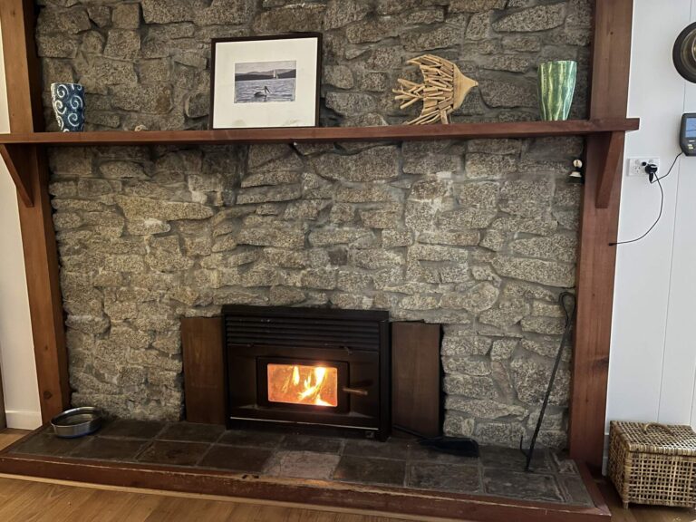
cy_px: 261
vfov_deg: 53.1
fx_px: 523
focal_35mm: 26
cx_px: 348
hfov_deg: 67.3
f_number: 1.6
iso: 640
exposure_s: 1/12
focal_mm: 5.1
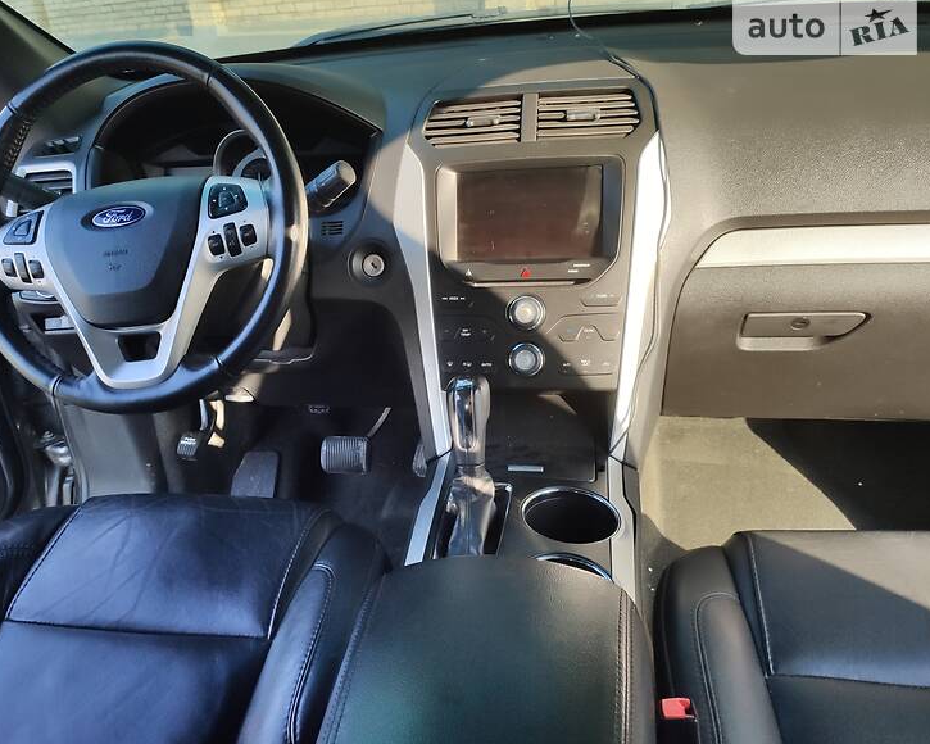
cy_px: 369
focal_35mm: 28
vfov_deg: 51.5
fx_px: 771
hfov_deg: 62.1
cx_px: 423
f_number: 1.8
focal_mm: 4.8
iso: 112
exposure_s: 1/631
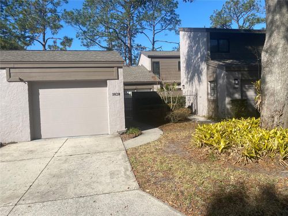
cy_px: 108
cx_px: 144
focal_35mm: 26
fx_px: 216
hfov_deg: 67.3
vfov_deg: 53.1
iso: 32
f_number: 1.8
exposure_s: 1/2513
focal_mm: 4.25
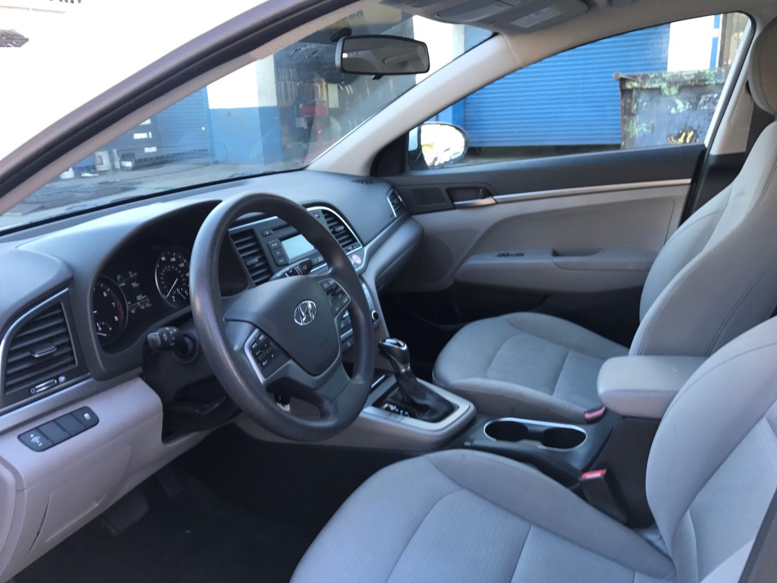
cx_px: 388
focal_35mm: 28
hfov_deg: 63.4
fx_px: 628
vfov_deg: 49.7
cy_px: 292
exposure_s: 1/90
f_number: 1.8
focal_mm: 3.99
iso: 40
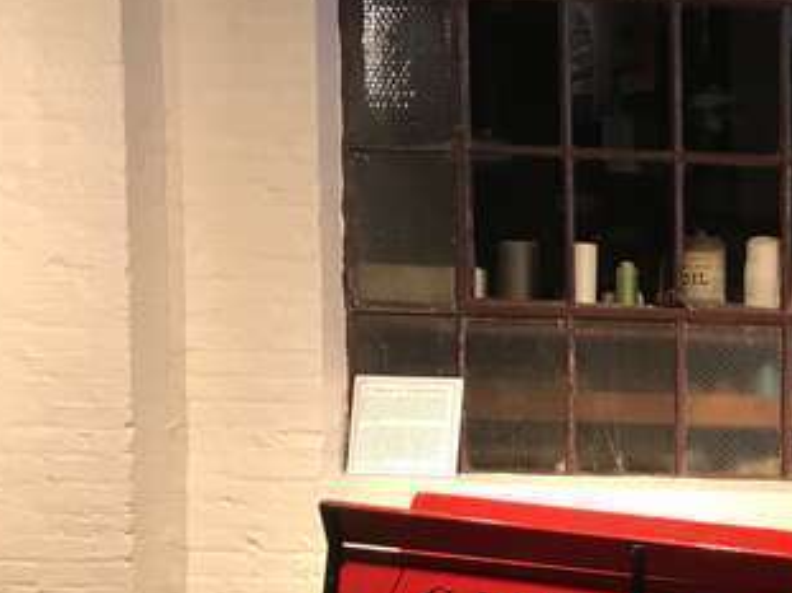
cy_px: 501
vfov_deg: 20.1
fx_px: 1647
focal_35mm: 72
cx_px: 940
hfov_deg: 24.6
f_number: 1.8
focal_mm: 3.99
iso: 40
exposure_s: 1/20
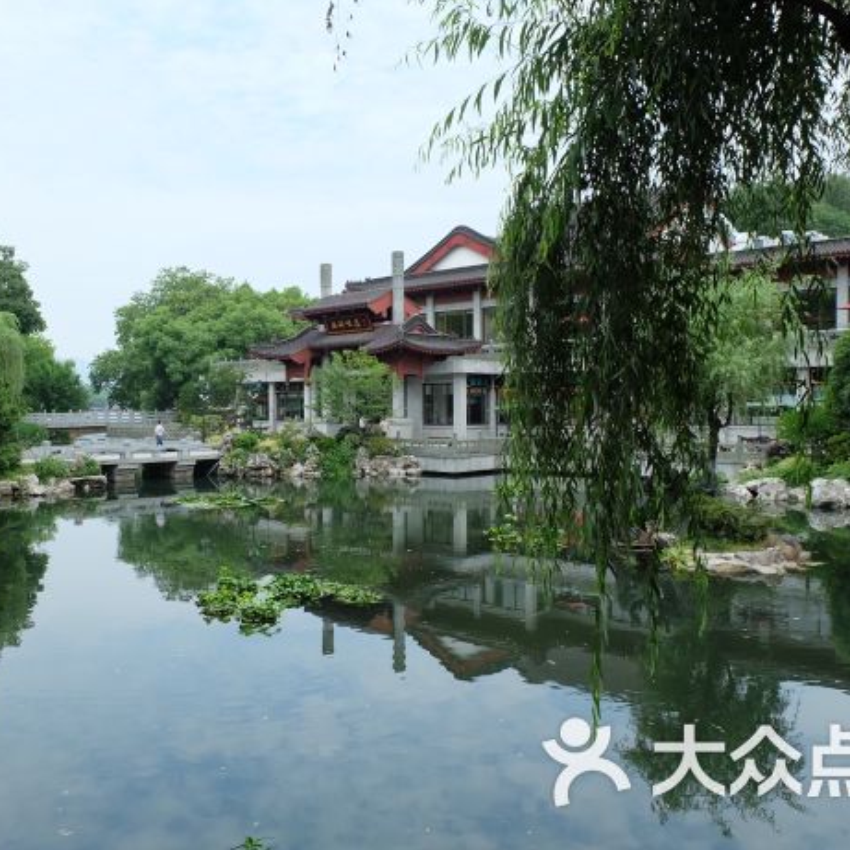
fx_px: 861
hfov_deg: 52.3
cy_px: 427
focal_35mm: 31
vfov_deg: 52.5
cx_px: 360
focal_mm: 16
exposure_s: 1/320
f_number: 8
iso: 400
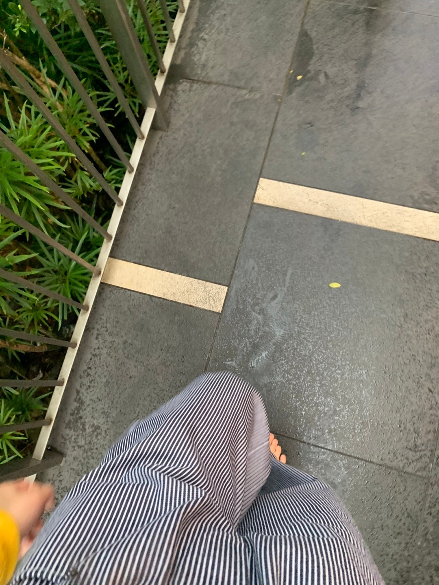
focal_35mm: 26
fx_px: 440
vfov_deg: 67.3
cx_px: 220
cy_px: 292
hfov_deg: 53.1
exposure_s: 1/60
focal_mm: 4.25
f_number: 1.8
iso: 320
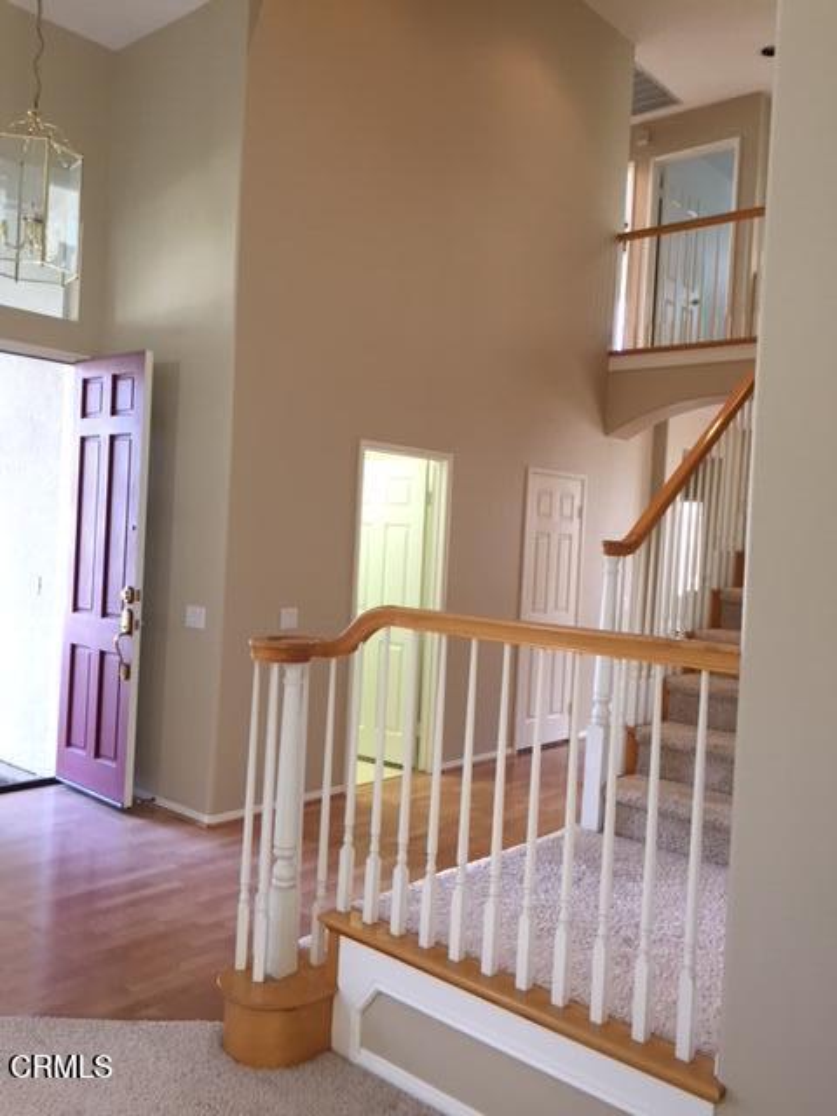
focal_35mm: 29
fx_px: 935
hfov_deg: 48.2
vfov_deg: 61.7
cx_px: 418
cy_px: 558
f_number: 2.2
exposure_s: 1/30
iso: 40
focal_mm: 4.15
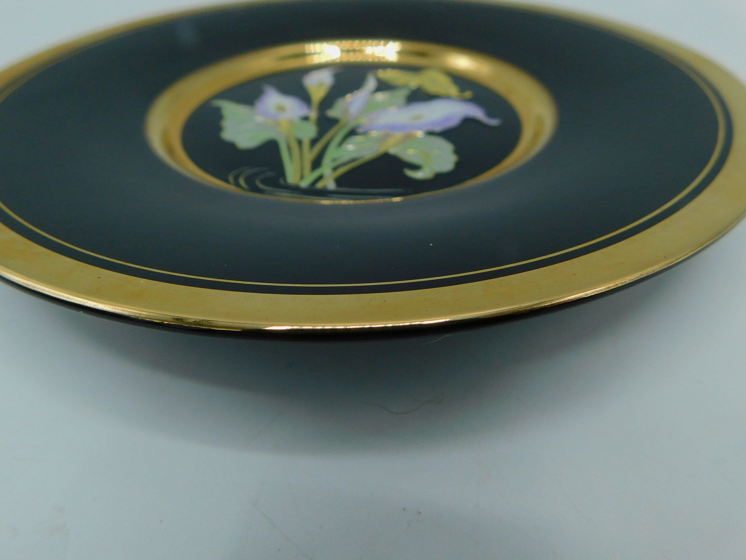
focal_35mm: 23
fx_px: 496
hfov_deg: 73.9
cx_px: 373
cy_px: 280
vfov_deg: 58.9
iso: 125
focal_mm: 4
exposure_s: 1/400
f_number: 3
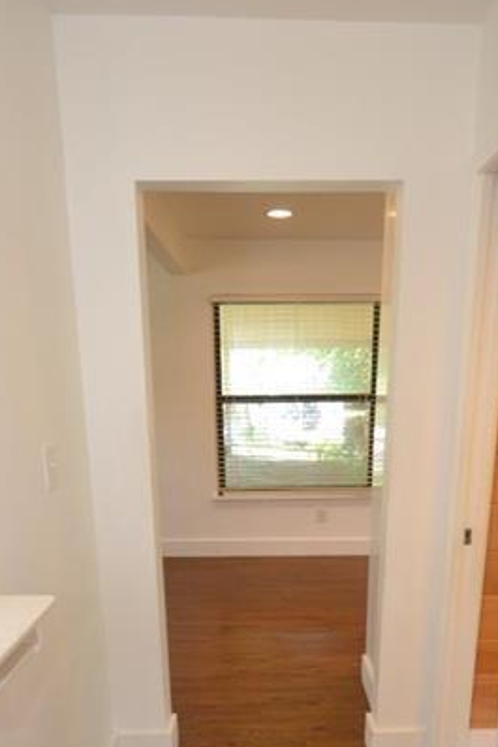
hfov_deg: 44.9
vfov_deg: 60.6
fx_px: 601
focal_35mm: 29
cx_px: 276
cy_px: 548
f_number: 3.5
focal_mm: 10
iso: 450
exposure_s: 1/60
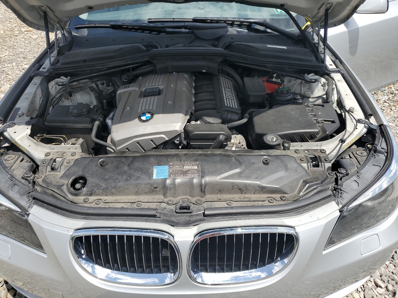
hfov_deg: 67.3
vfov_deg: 53.1
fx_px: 299
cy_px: 149
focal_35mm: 26
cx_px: 199
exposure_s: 1/3333
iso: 50
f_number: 1.5
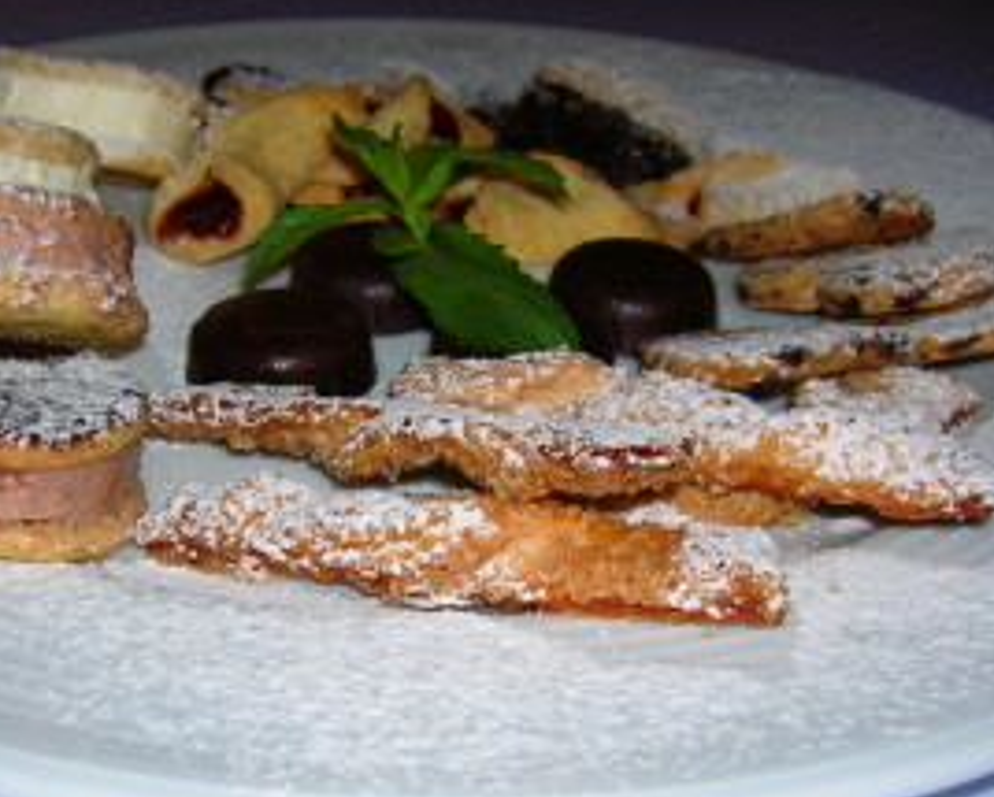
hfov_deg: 34.0
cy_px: 447
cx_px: 399
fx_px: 1620
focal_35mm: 55
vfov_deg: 27.6
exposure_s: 1/60.1
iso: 50
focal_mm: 5.7
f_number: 2.9
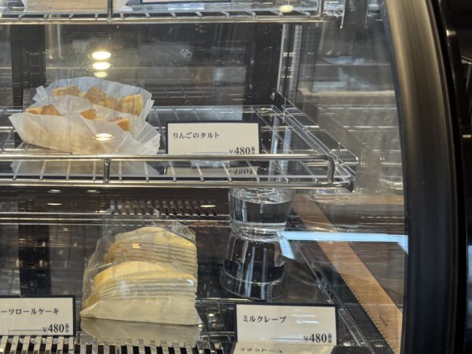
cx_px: 50
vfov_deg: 29.7
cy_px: 187
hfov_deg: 36.6
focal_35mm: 49
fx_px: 668
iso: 64
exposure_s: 1/121
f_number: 1.78
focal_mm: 6.76
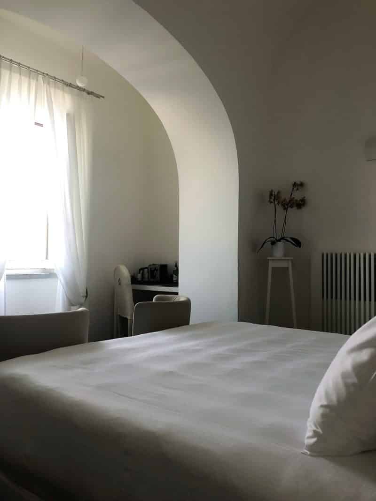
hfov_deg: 49.7
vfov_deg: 63.4
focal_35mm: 28
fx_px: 406
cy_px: 250
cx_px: 188
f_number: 1.8
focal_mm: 3.99
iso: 20
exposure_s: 1/33
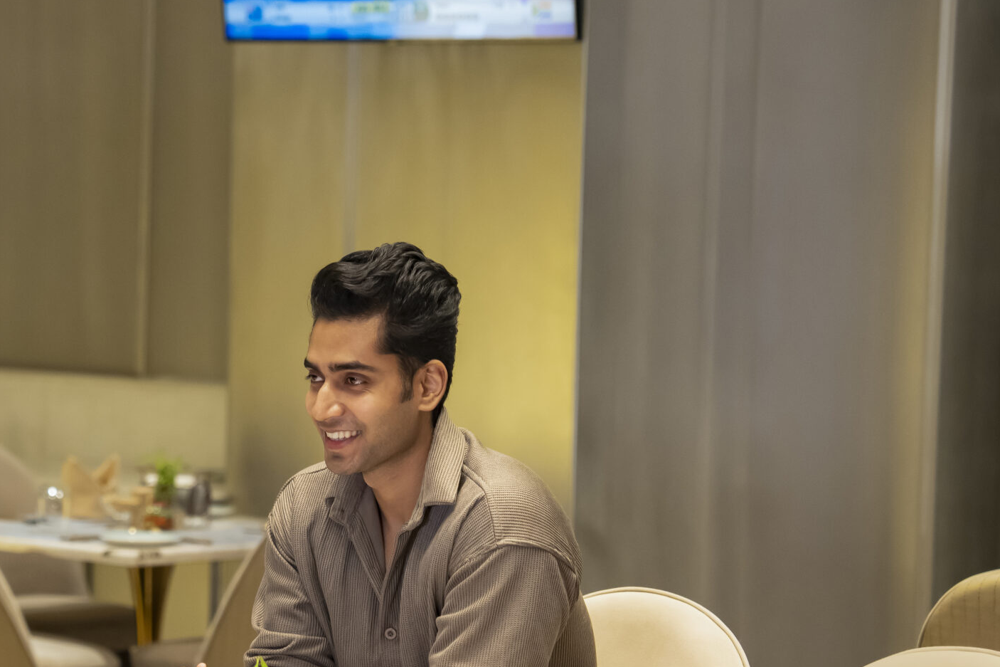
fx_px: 3388
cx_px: 146
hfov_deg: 16.6
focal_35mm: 122
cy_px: 462
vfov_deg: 11.2
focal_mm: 67
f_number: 2.8
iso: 2000
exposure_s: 1/200
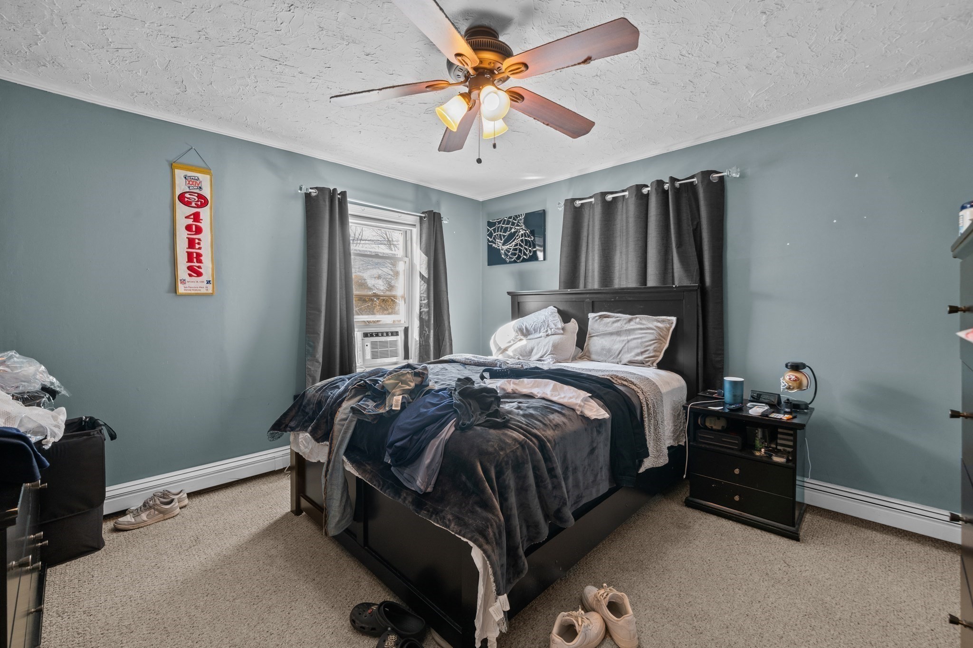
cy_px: 324
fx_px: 378
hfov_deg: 104.3
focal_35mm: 14
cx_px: 486
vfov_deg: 81.2
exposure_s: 1/2.5
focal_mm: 14
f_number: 9
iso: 250
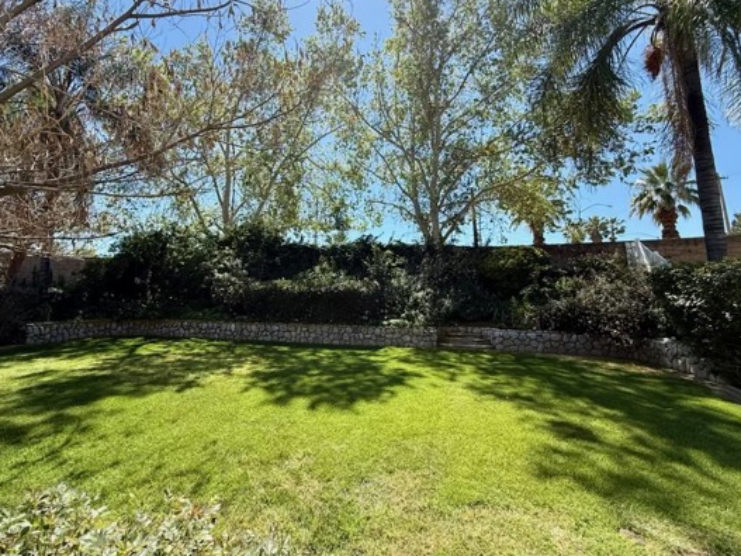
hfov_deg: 90.8
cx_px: 339
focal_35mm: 17
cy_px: 252
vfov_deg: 74.5
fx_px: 364
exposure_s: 1/1087
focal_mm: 2.22
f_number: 2.2
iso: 50
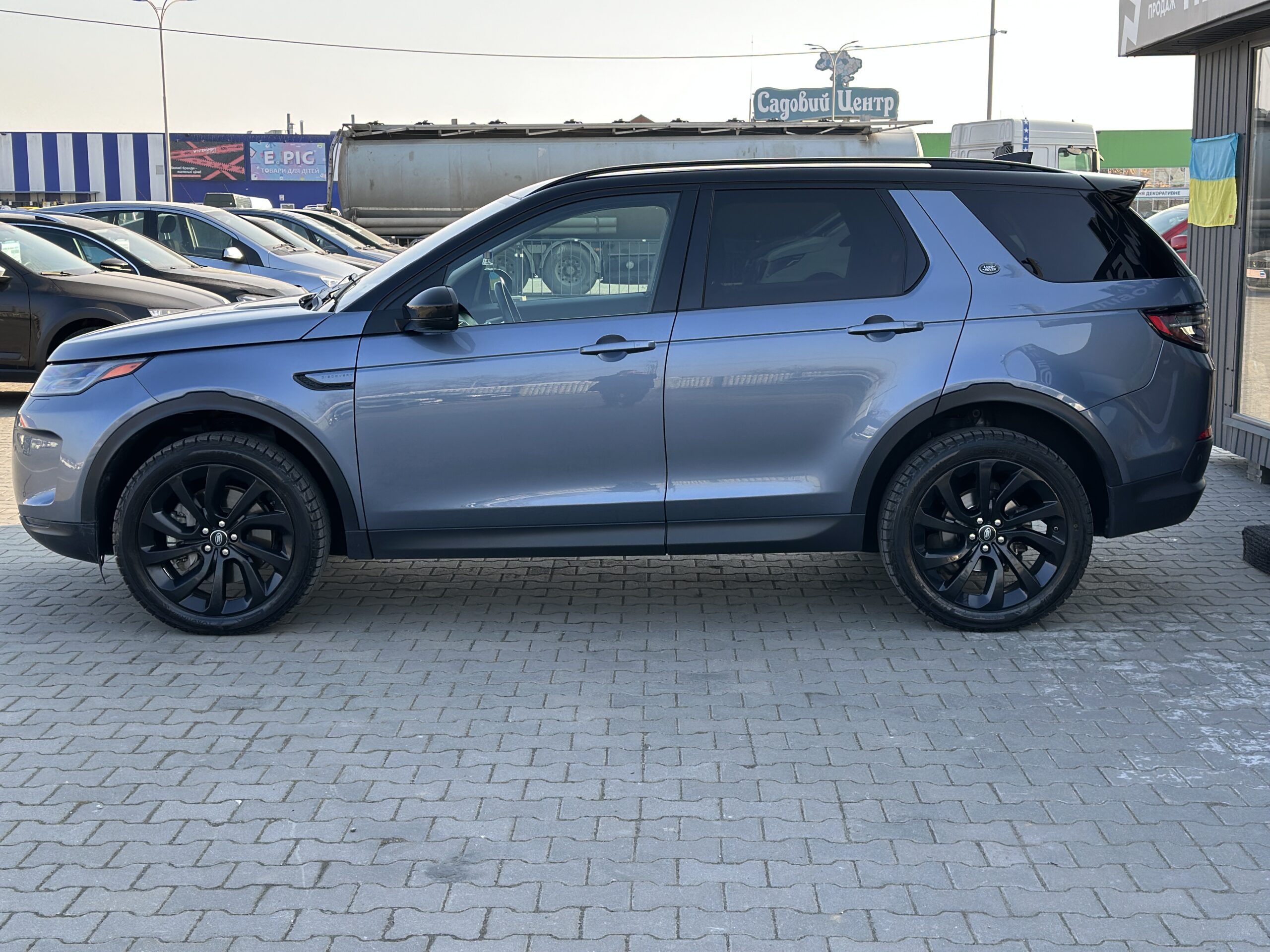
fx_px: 1761
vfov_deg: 30.3
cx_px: 635
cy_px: 476
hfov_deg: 39.7
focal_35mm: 48
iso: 80
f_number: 1.78
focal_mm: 6.86
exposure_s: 1/681
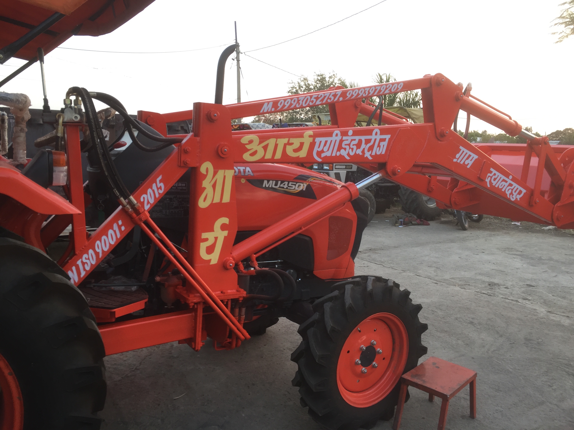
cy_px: 215
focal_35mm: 29
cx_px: 287
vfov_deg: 48.2
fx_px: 481
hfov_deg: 61.7
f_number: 2.2
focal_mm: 4.15
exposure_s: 1/50
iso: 32
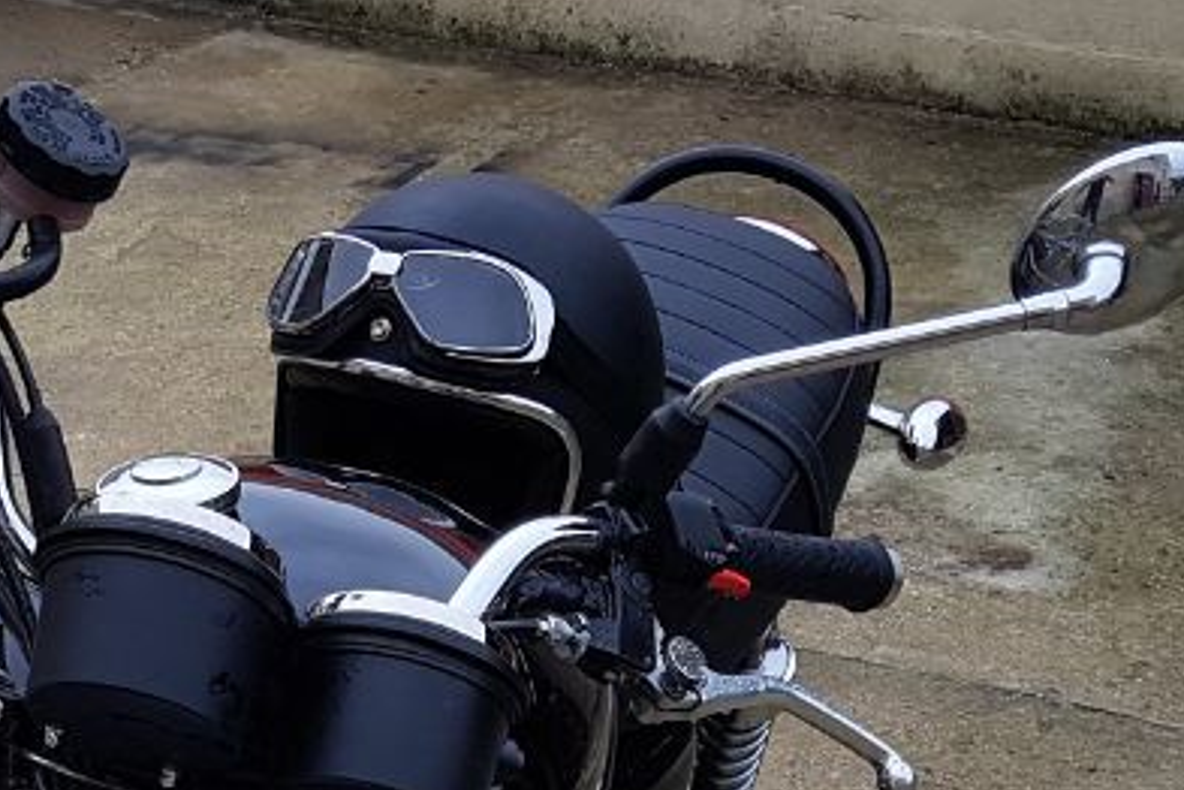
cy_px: 1203
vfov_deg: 14.4
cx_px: 274
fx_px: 2894
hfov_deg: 22.9
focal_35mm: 88
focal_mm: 4.2
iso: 50
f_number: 1.7
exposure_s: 1/730
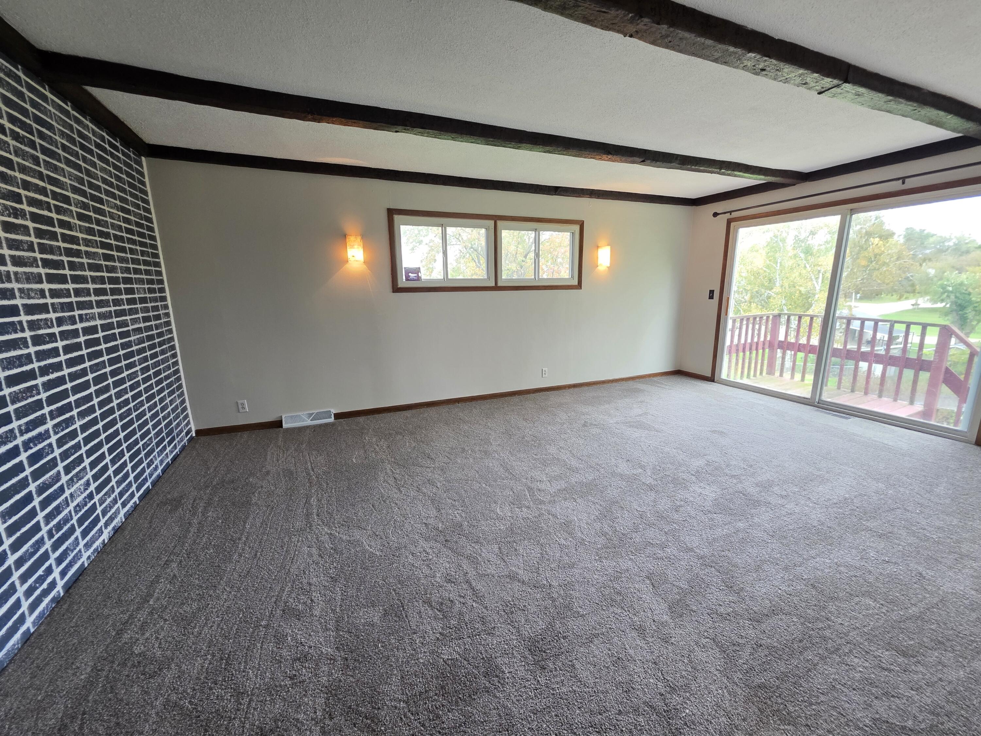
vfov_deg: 89.9
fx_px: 368
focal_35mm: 13
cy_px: 368
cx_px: 490
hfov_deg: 106.2
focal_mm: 2.2
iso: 200
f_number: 1.9
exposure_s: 1/60
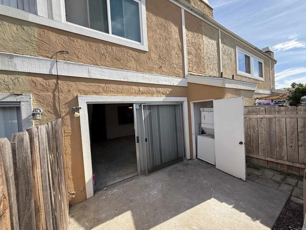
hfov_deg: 102.1
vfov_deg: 85.7
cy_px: 115
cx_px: 153
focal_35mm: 14
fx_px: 124
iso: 50
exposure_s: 1/1050
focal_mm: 2.22
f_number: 2.2
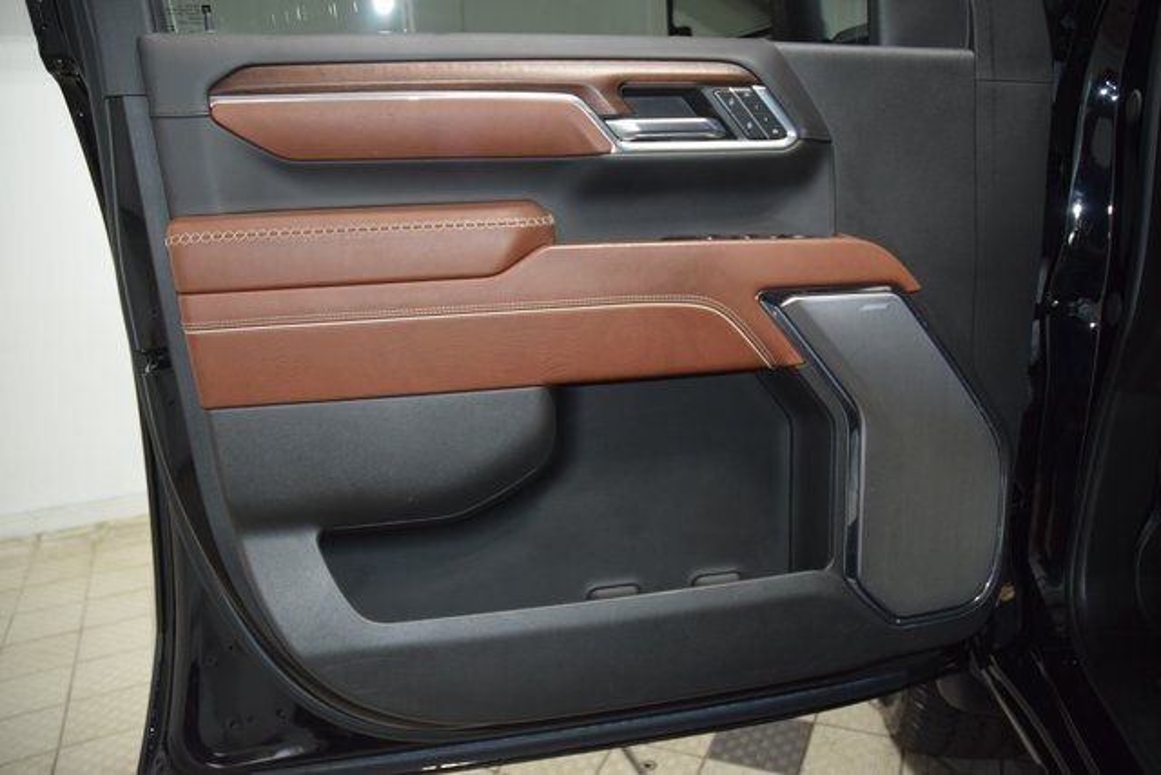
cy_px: 388
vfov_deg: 48.0
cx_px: 580
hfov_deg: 67.4
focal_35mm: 27
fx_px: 871
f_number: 3.5
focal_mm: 18
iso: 1250
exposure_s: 1/60
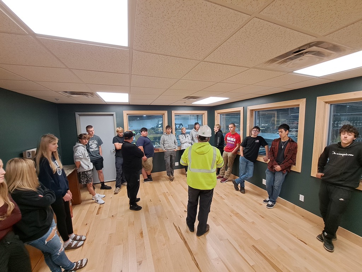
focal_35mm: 13
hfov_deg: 106.2
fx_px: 136
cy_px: 136
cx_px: 181
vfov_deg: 89.9
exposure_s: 1/40
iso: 64
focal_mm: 1.74
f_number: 2.2
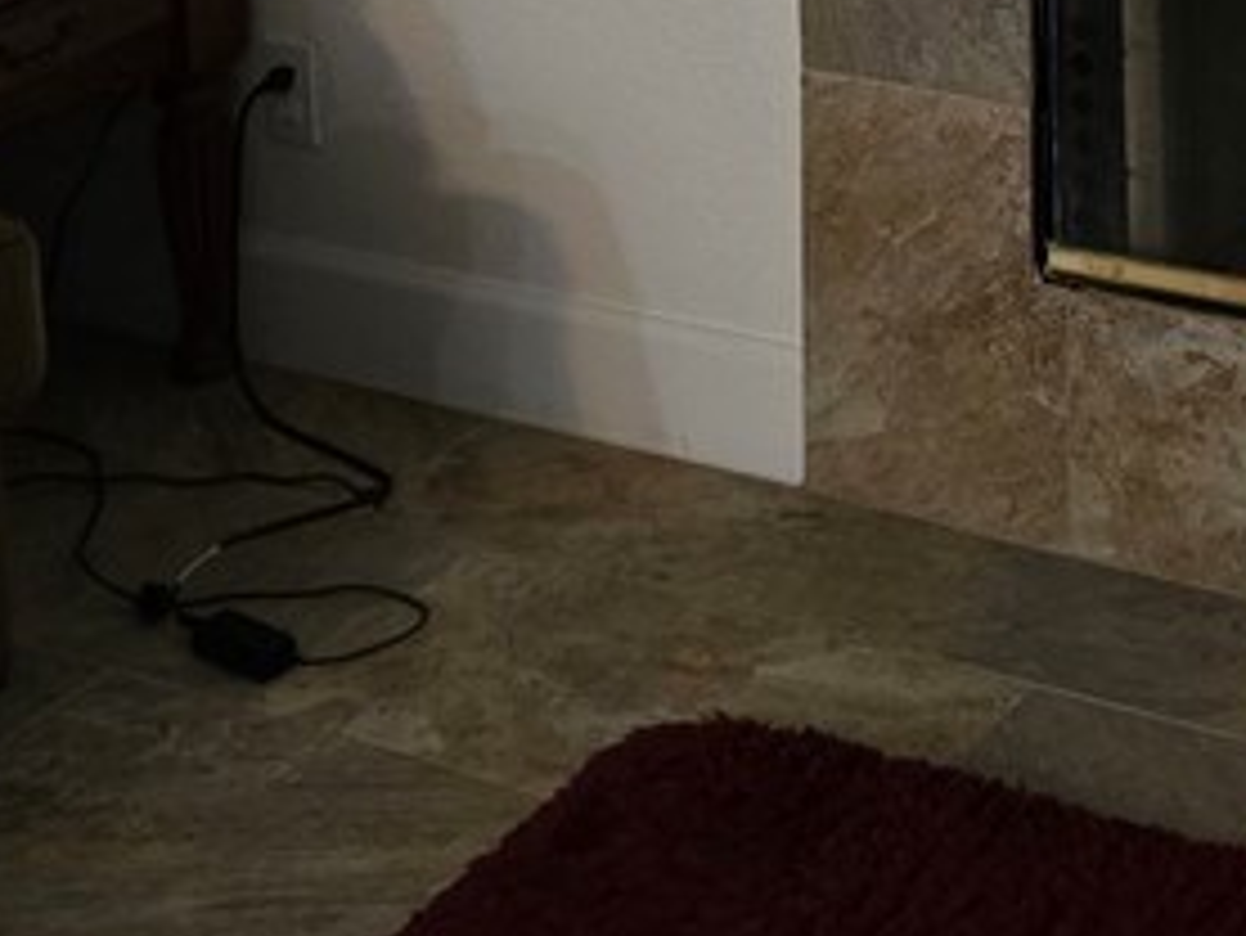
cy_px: -720
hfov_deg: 22.0
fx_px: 3061
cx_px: 1309
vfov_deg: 15.2
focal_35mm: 85
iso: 640
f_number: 1.7
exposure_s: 1/60
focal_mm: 6.3
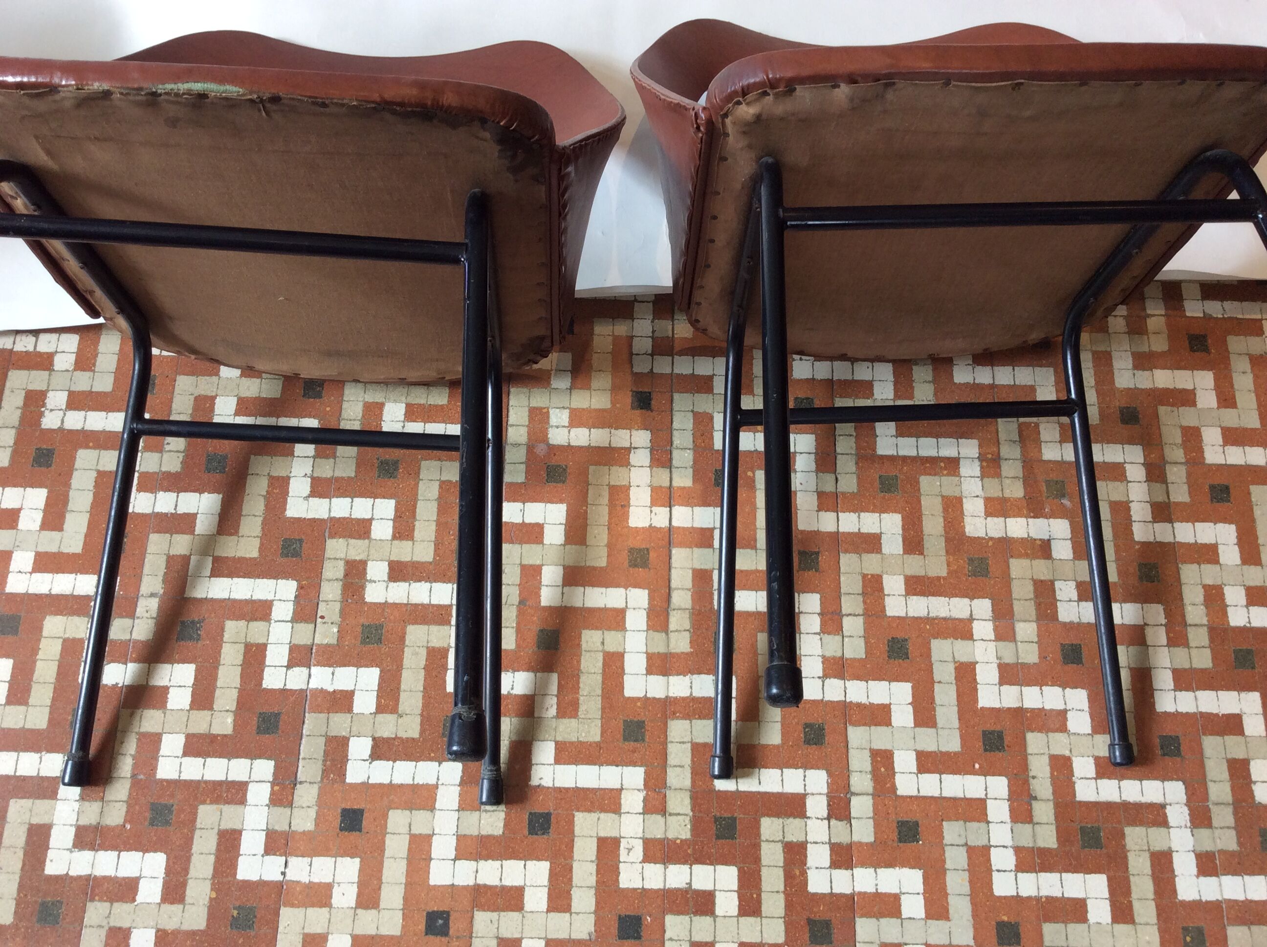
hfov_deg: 56.9
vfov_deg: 44.1
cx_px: 634
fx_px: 1170
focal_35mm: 32
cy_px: 474
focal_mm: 3.3
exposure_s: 1/25
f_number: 2.4
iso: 40
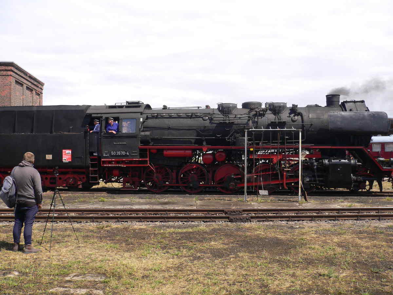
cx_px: 196
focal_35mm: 35
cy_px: 148
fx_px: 397
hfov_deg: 52.6
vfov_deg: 40.7
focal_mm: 5.8
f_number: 5.6
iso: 100
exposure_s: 1/320
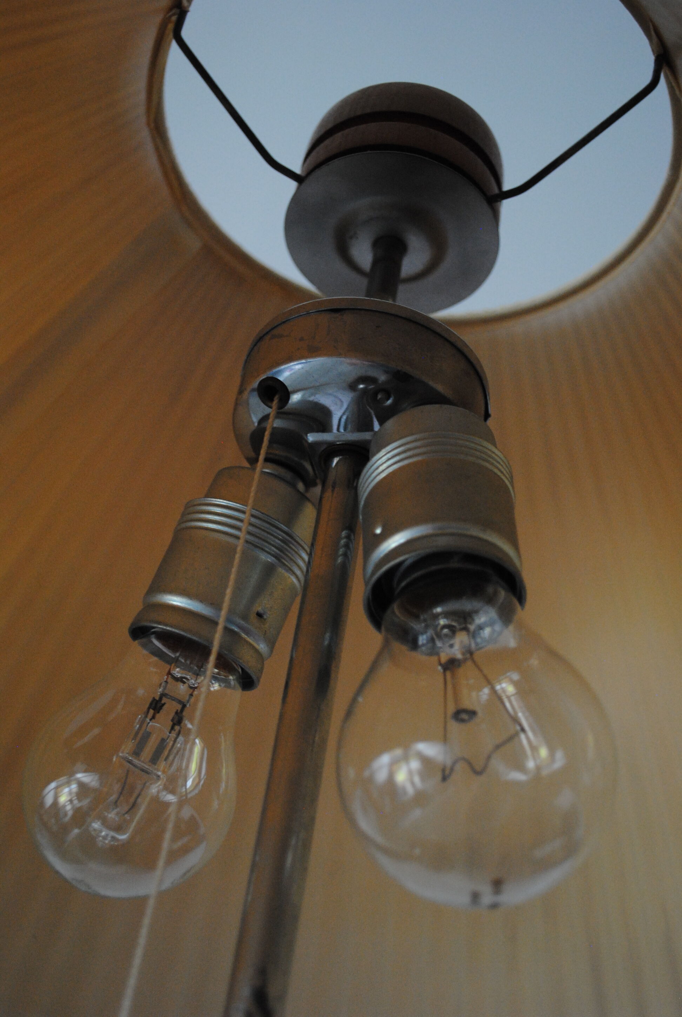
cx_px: 341
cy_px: 508
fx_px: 1273
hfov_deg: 30.0
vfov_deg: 43.5
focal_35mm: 45
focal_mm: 30
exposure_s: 1/30
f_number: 4.5
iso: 900
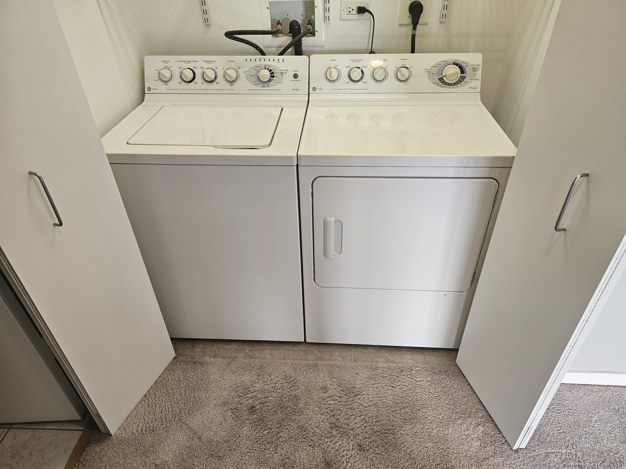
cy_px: 234
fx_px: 416
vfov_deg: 58.9
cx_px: 313
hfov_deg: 73.9
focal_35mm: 23
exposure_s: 1/120
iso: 100
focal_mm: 6.3
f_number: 1.7
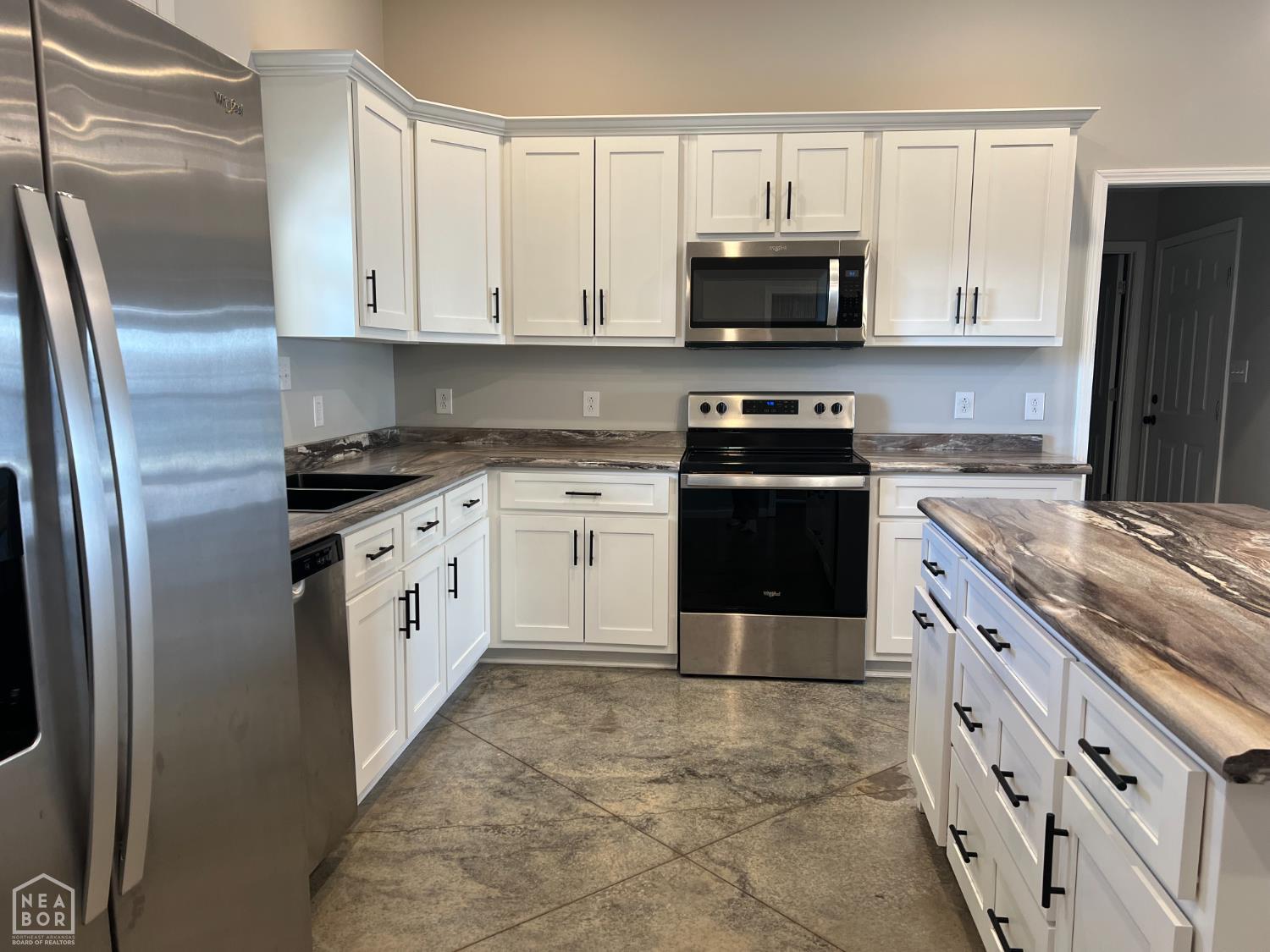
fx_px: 954
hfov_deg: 67.3
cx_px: 635
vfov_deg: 53.1
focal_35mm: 26
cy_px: 476
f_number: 1.5
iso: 100
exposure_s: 1/120
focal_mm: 5.7
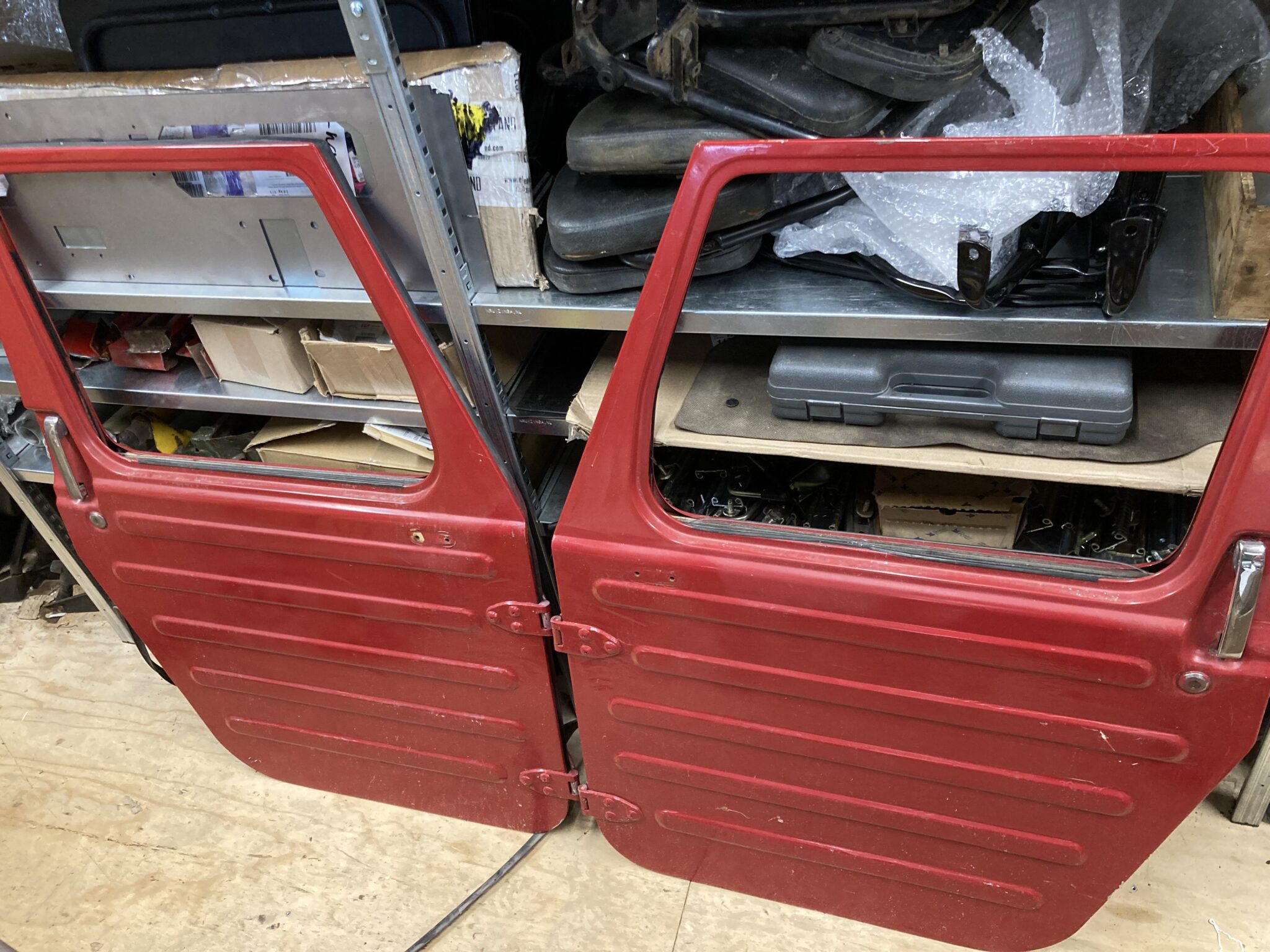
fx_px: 1027
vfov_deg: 49.7
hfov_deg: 63.4
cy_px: 476
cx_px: 635
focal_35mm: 28
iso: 250
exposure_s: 1/50
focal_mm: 3.99
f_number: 1.8
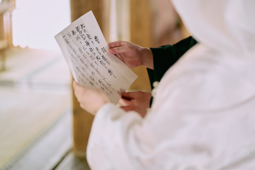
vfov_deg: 16.1
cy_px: 85
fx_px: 602
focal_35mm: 85
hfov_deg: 23.9
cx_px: 128
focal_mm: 85
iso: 3200
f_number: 1.8
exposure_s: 1/125
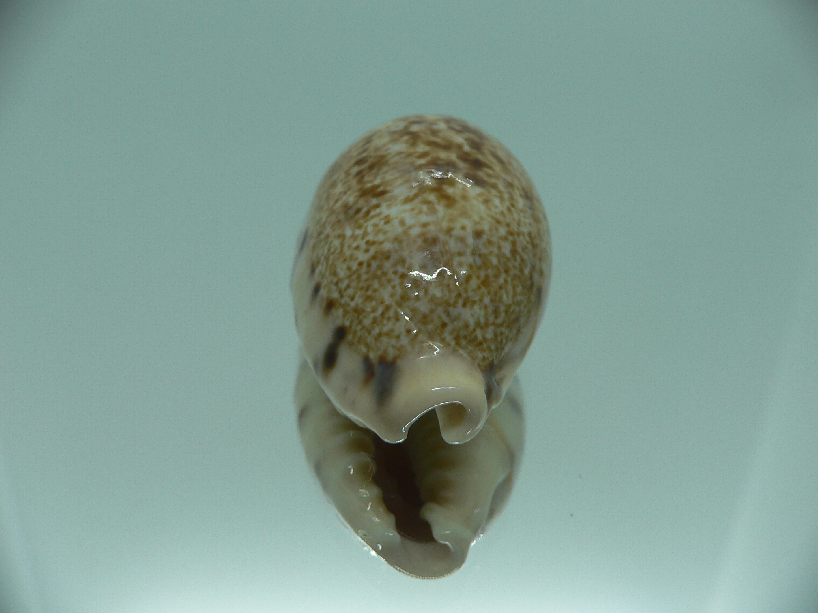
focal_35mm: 35
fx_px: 827
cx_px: 409
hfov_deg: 52.6
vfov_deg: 40.7
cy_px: 306
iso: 80
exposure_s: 1/80
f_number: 2.8
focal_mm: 4.6
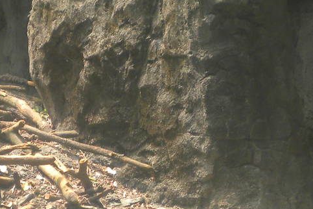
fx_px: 1556
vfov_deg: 7.7
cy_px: 114
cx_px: 115
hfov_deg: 11.5
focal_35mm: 179
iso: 64
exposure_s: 1/87.5
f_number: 3.5
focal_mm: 9.2
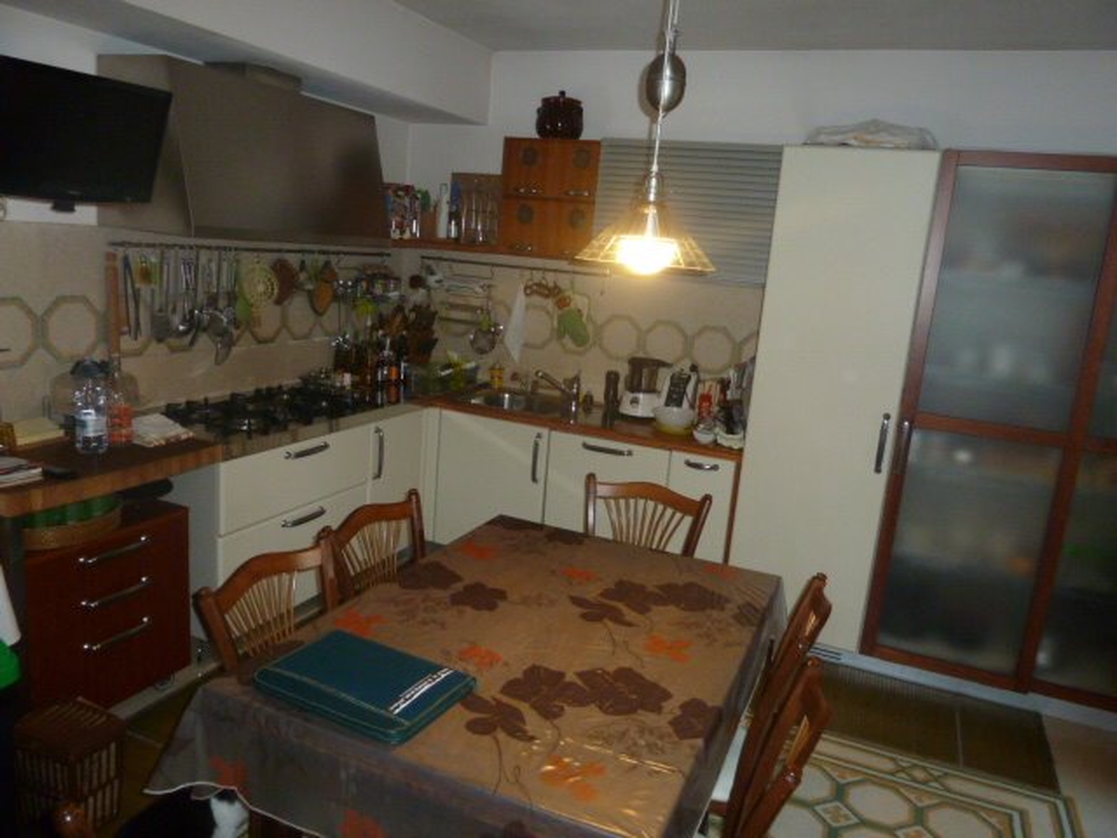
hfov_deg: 69.4
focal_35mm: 25
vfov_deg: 54.9
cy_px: 419
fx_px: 807
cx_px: 558
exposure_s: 1/30
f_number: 3.3
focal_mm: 4.1
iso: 400
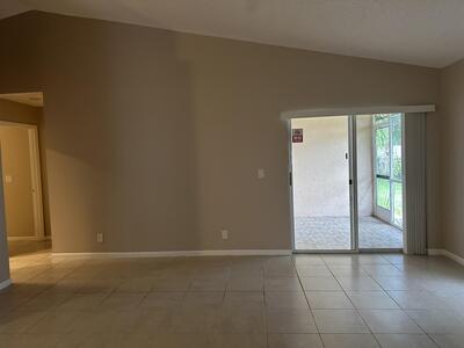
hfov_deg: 71.6
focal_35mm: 24
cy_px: 174
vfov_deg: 56.8
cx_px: 232
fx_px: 322
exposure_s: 1/60
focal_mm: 6.86
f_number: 1.78
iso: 500
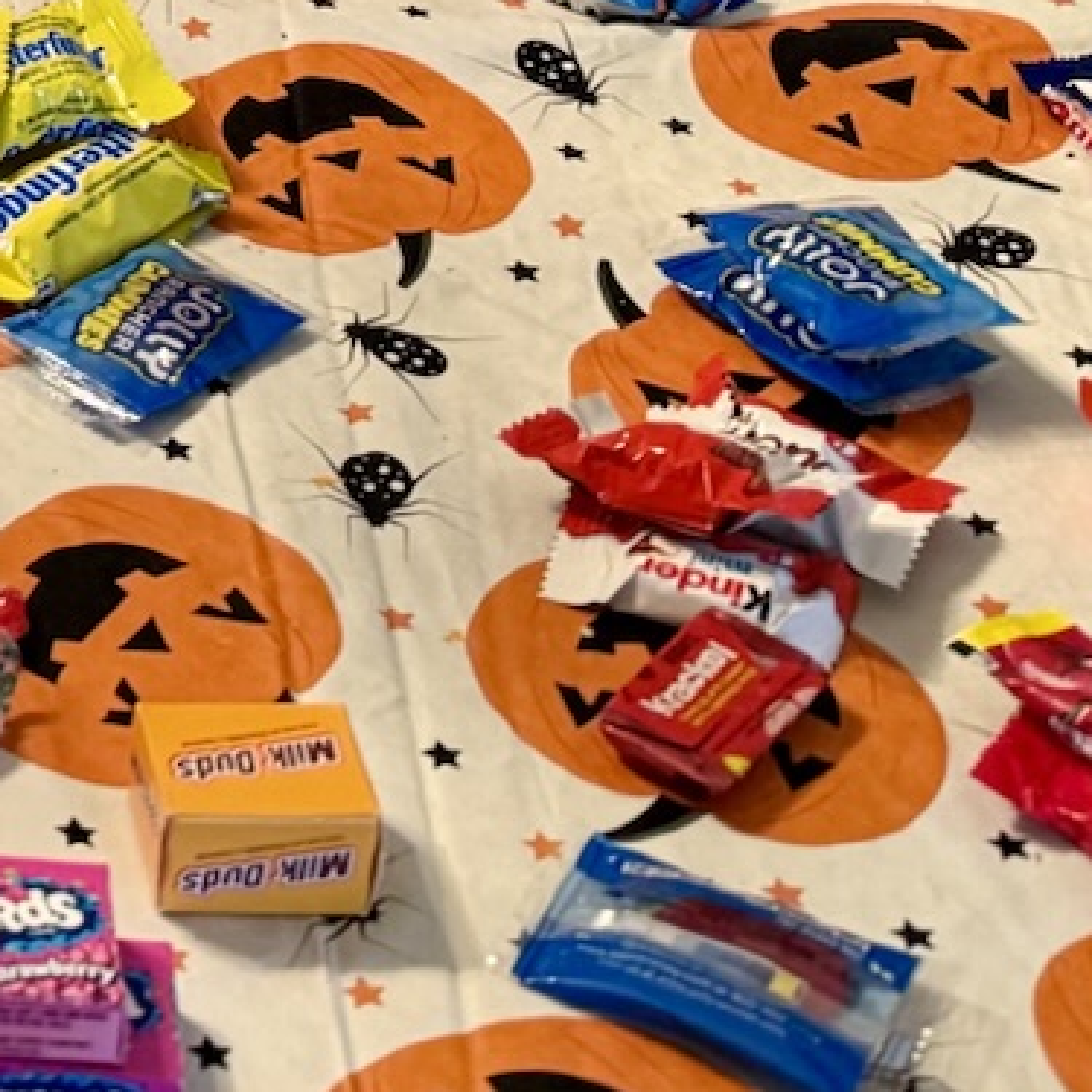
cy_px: -678
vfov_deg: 14.2
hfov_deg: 13.8
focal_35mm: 113
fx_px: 4033
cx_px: -839
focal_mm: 6.76
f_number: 1.78
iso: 200
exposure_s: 1/60
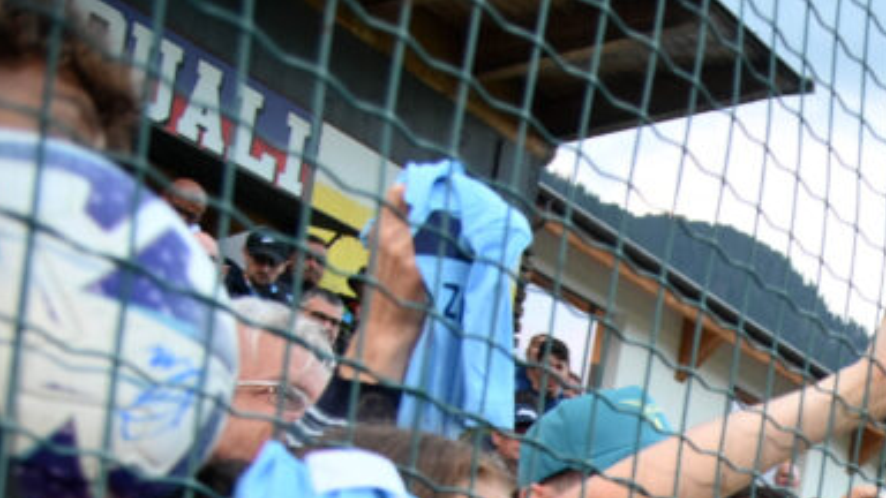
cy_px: 783
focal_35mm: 67
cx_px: 1043
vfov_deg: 16.2
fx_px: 1574
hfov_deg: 27.8
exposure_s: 1/125
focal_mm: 24
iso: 500
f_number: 4.5
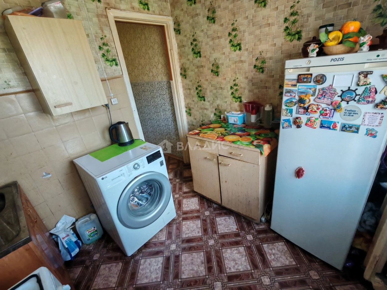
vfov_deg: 78.1
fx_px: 179
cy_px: 145
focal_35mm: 16
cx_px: 194
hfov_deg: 94.5
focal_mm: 1.96
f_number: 2.2
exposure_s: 1/33
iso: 200
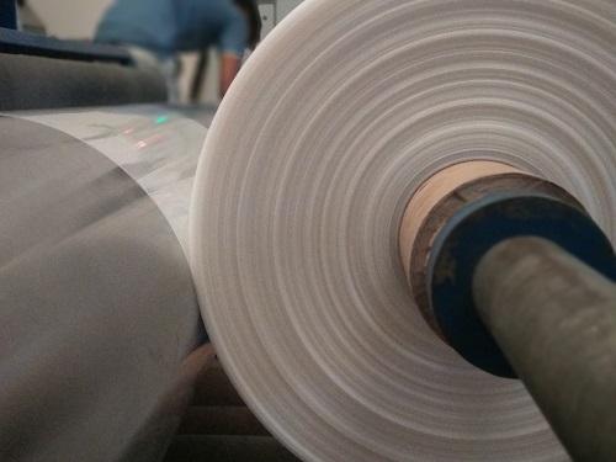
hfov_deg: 36.8
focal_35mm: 52
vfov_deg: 28.0
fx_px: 925
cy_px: 231
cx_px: 308
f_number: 2.6
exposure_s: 1/33
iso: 3200
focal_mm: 5.99
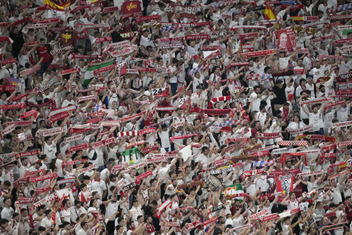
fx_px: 3911
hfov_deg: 5.2
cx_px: 176
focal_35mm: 400
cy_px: 118
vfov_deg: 3.4
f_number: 2.8
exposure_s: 1/2000
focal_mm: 400
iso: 5000
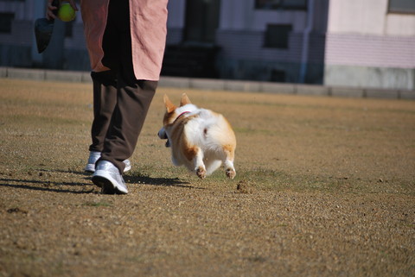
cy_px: 138
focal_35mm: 218
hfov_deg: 9.5
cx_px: 208
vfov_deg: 6.3
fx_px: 2510
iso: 140
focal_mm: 145
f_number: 5.3
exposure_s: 1/1000
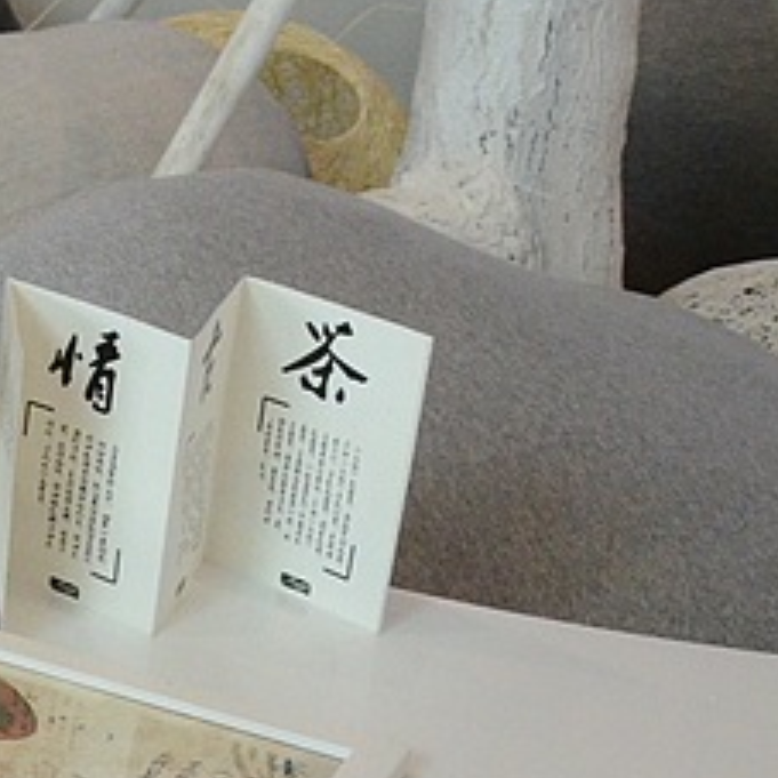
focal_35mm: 129
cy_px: 93
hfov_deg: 11.2
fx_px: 3280
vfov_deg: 13.4
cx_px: -1114
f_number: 7.1
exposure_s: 1/200
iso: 2500
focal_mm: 18
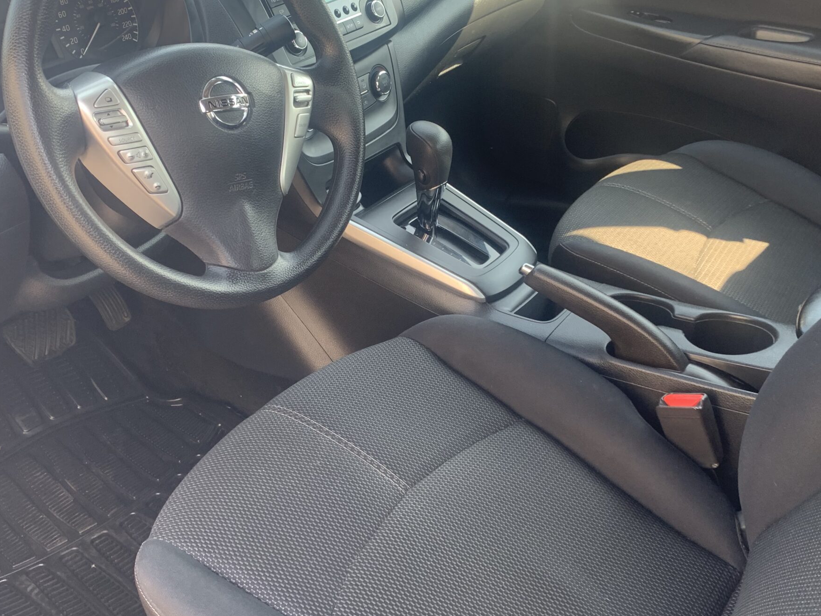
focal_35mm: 38
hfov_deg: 49.0
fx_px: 901
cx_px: 408
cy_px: 270
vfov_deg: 37.7
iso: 80
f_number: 1.8
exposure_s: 1/121
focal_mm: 4.25
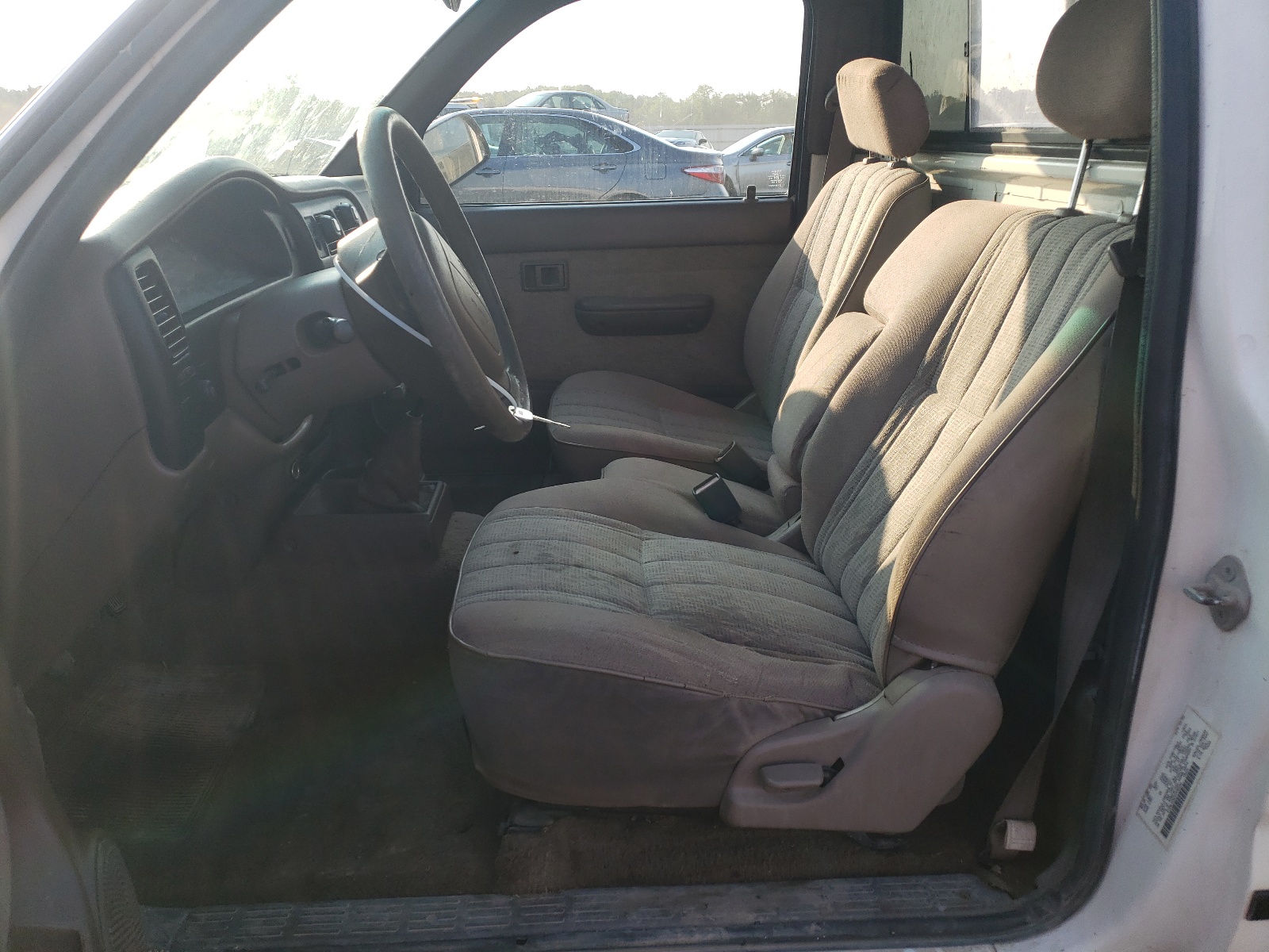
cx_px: 634
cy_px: 476
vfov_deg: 53.1
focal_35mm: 26
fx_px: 953
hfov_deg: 67.3
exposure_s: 1/1000
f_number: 1.5
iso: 50
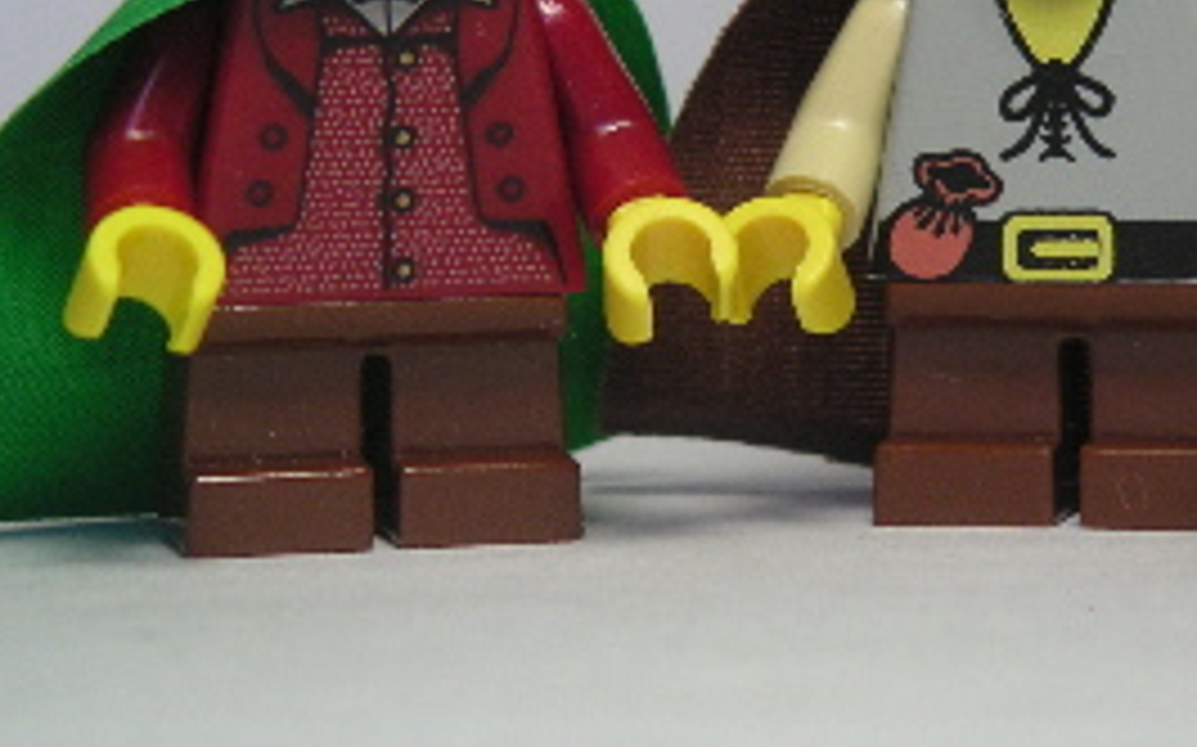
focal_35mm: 181
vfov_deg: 7.2
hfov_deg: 11.6
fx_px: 5902
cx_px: 722
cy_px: 36
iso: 100
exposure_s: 1/90
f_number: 3.6
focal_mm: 16.5
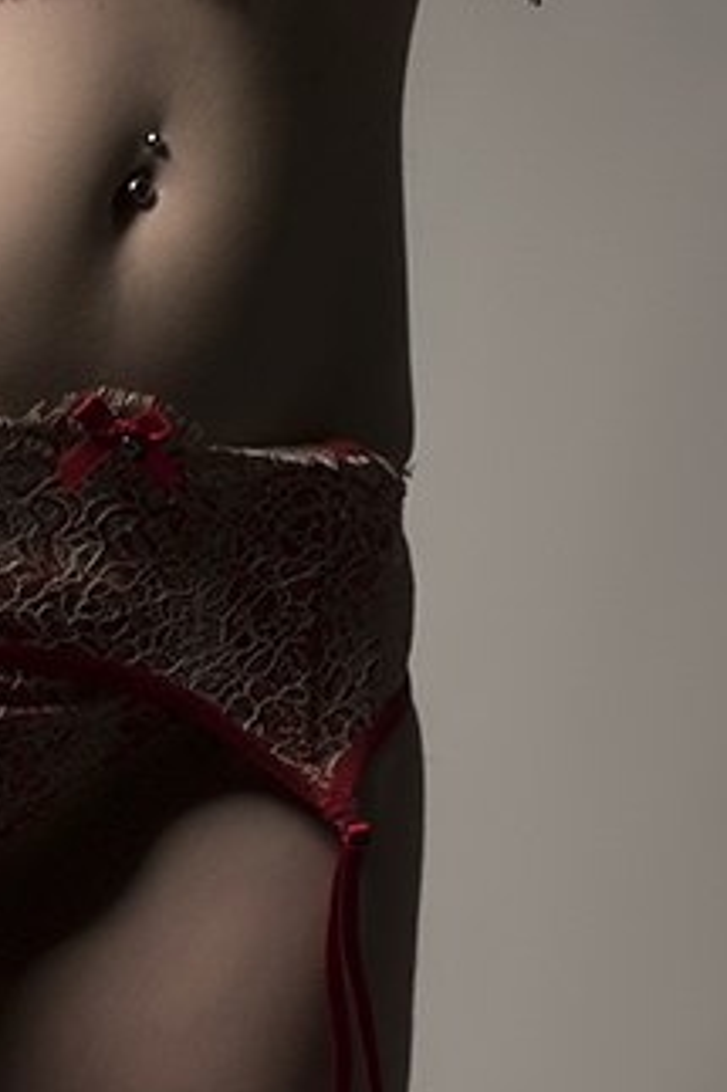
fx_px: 7671
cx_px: -117
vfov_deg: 8.1
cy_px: 798
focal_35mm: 253
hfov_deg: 5.4
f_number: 14
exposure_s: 1/200
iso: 100
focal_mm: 34
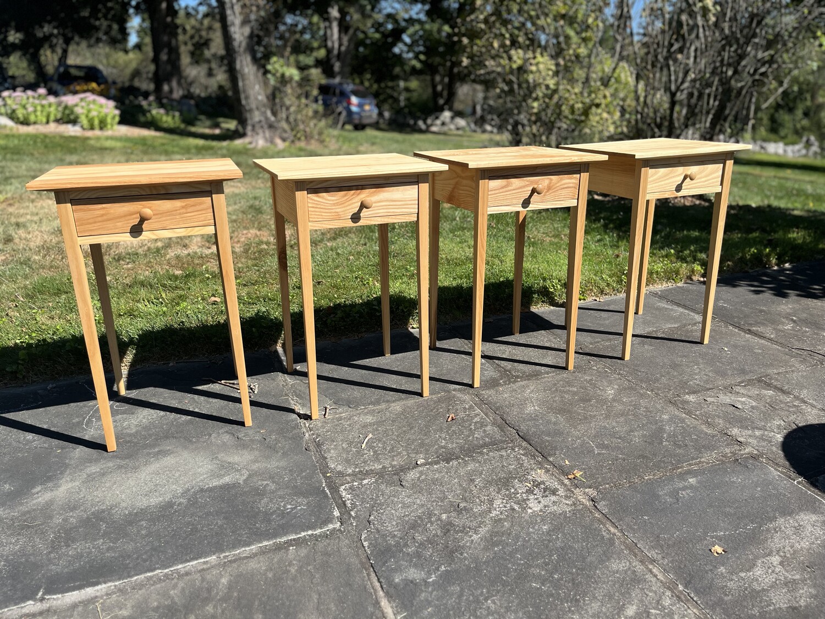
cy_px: 310
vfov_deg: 53.1
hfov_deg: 67.3
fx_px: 620
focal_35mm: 26
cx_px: 412
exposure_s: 1/2463
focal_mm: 5.1
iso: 50
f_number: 1.6
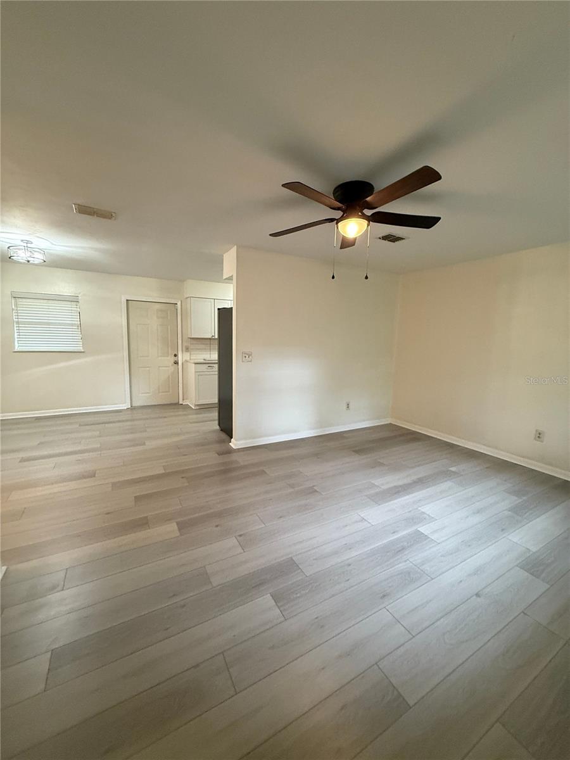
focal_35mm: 14
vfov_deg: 102.1
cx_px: 285
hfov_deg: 85.7
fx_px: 307
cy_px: 380
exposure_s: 1/60
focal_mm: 2.22
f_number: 2.2
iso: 400
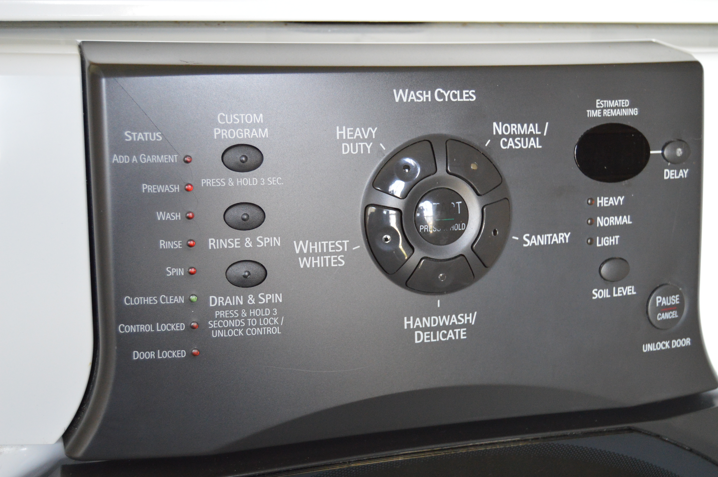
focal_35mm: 52
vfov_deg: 25.7
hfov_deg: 37.9
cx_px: 359
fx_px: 1046
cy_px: 238
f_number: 4.5
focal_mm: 35
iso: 2000
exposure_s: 1/60
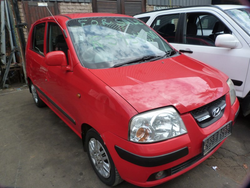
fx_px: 181
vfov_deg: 54.9
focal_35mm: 25
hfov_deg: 69.4
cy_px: 94
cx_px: 125
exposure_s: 1/250
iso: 125
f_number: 4
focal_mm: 4.5
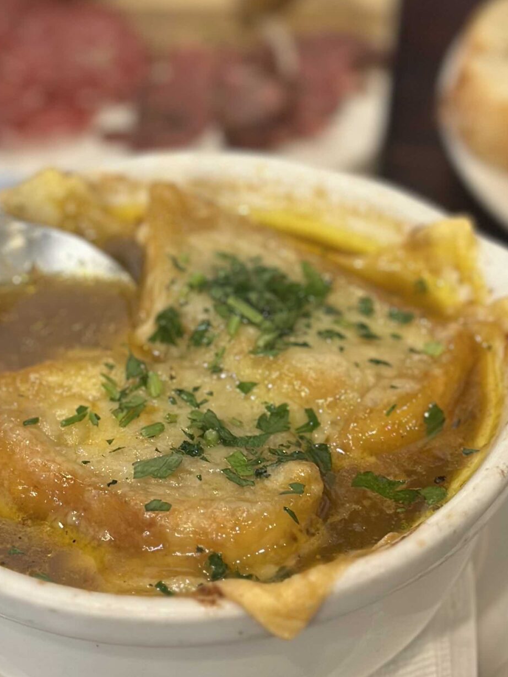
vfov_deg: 19.5
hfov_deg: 14.8
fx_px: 1956
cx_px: 190
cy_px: 202
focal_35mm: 100
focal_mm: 6.86
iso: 320
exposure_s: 1/40
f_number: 1.78
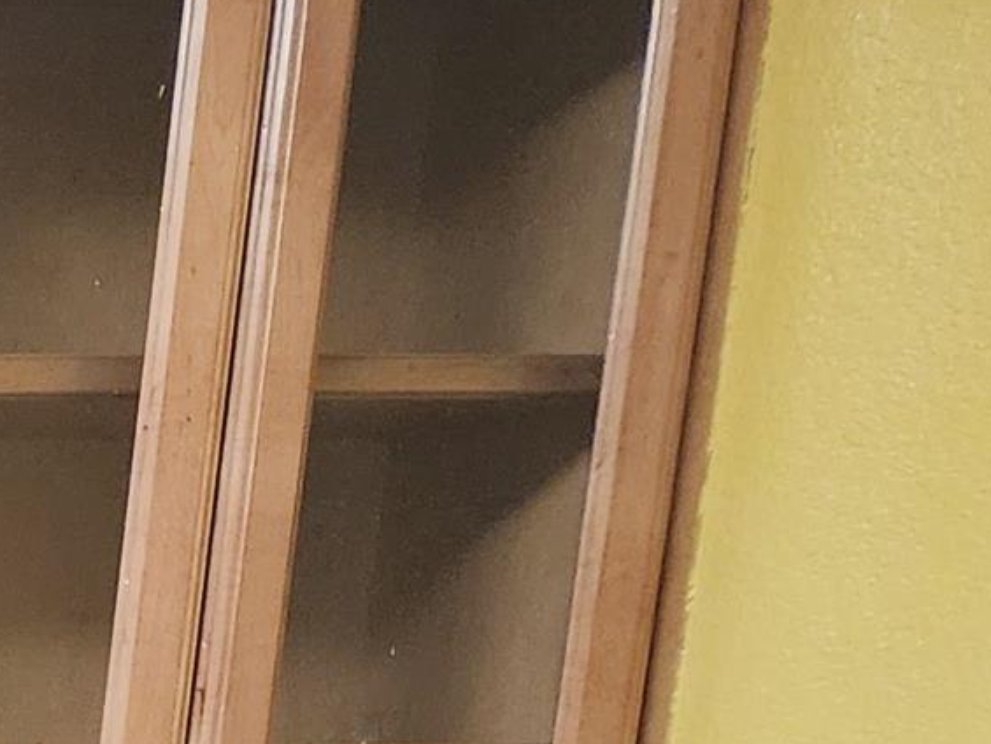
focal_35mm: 125
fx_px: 3579
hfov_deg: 11.7
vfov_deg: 10.5
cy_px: 1688
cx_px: -1638
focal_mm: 6.4
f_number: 1.8
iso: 400
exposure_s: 1/120
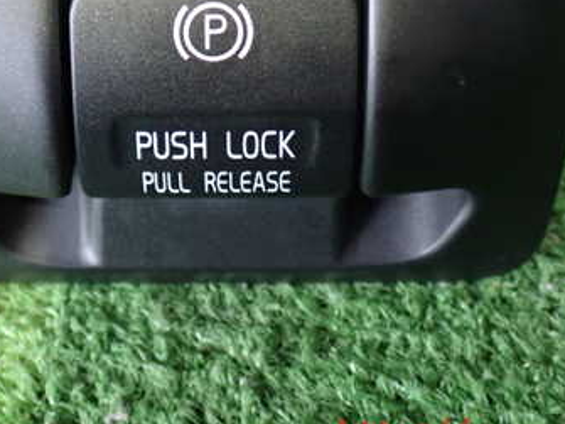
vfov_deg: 21.3
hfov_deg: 28.5
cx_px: 214
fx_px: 1109
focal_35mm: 68
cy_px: 78
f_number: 2.7
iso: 800
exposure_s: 1/20
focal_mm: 6.83
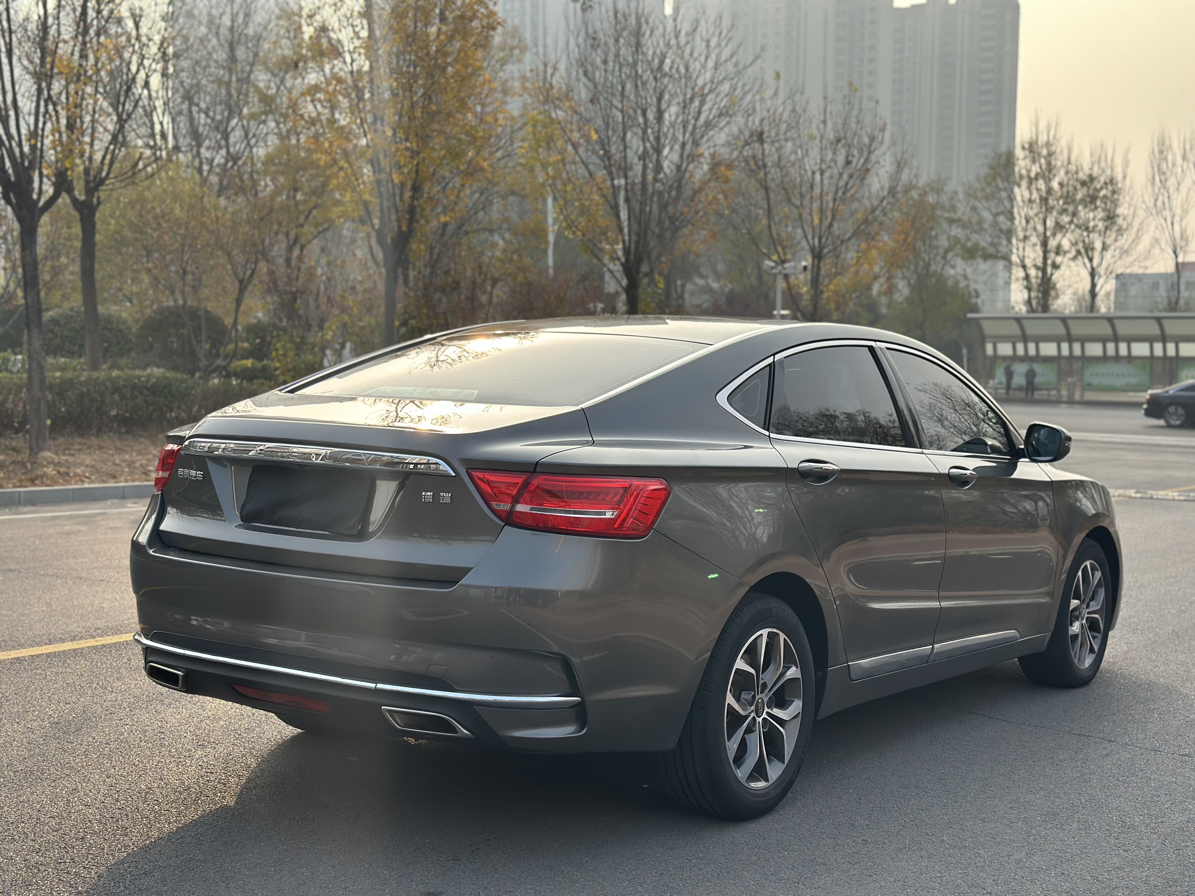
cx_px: 598
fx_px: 1657
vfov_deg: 30.3
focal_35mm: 48
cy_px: 448
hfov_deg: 39.7
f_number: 1.78
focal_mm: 6.86
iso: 100
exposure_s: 1/2667
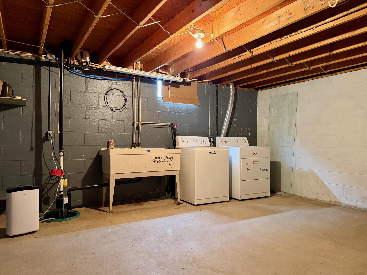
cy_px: 138
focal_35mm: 24
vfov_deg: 56.8
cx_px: 184
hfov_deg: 71.6
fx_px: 254
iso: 800
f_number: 1.78
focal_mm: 6.76
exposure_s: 1/60
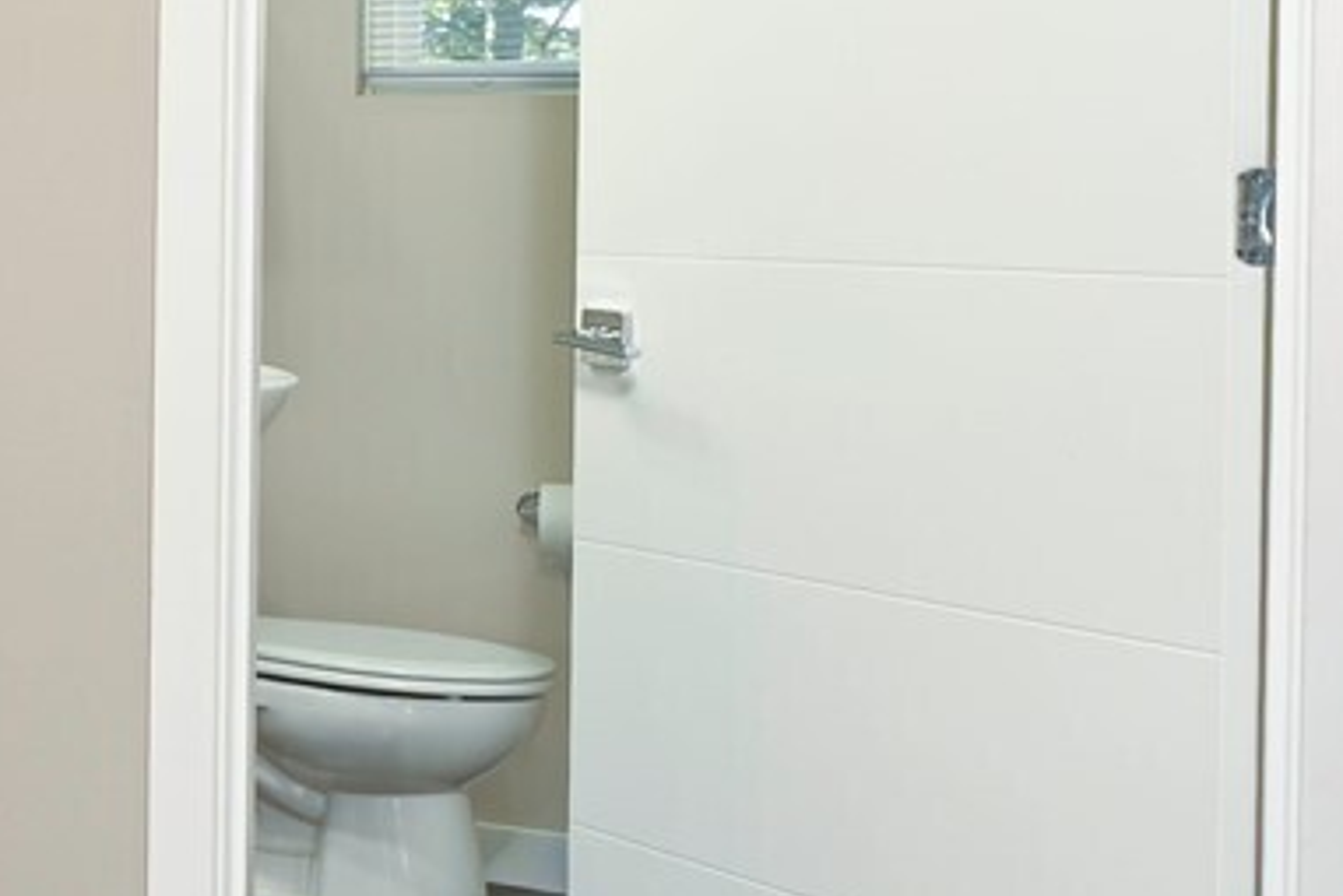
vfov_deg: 19.1
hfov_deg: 18.8
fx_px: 2650
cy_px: 225
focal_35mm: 71
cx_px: -1304
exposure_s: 1/20
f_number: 7.1
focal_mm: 16
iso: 250
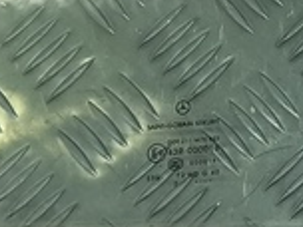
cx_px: 831
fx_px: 1357
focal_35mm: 155
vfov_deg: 9.1
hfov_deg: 10.2
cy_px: -181
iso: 156
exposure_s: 1/100
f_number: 1.6
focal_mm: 4.11
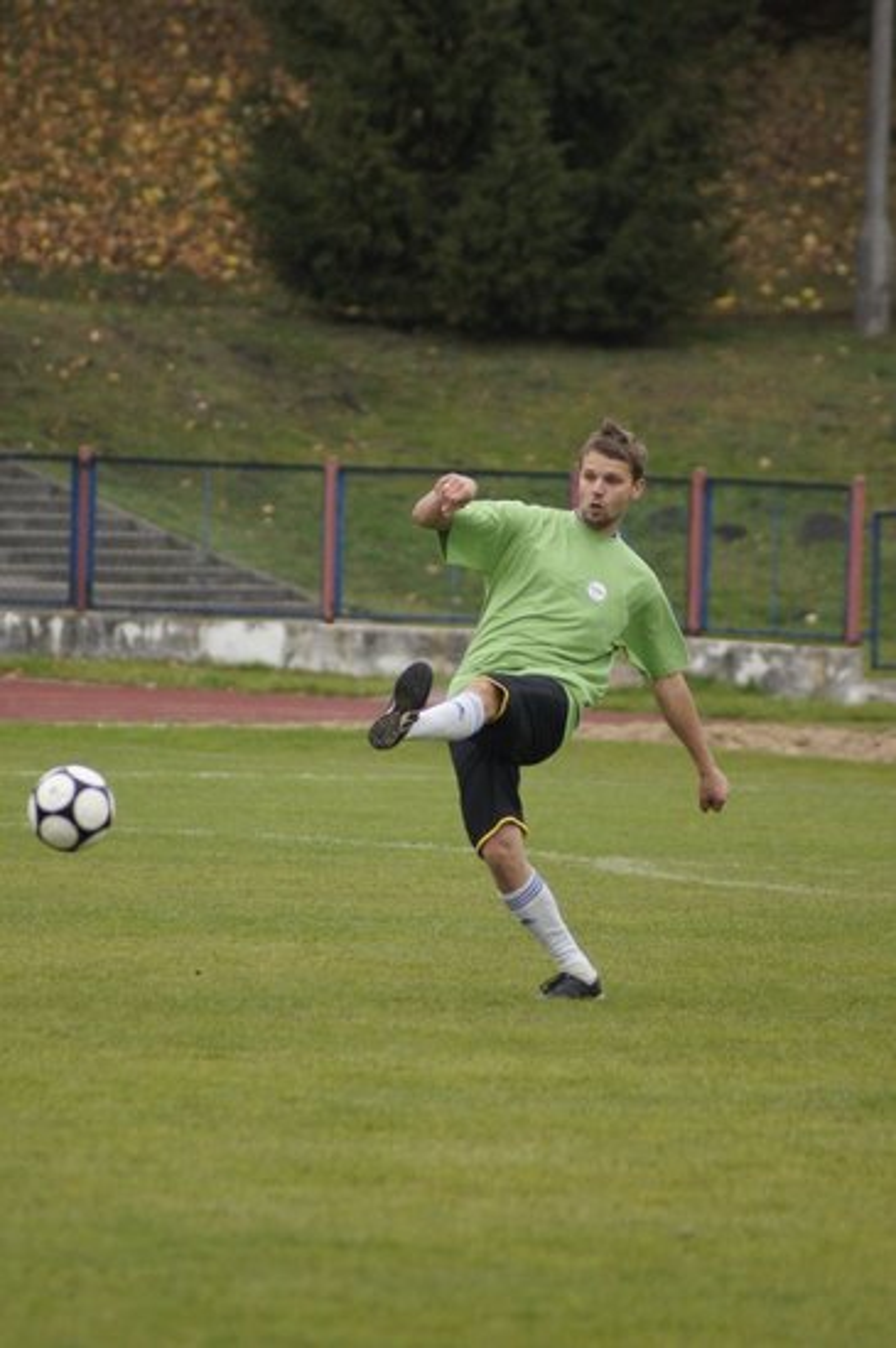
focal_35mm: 450
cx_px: 448
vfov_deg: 4.6
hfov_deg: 3.0
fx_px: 16831
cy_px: 674
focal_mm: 300
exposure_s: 1/1250
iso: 1600
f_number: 5.6
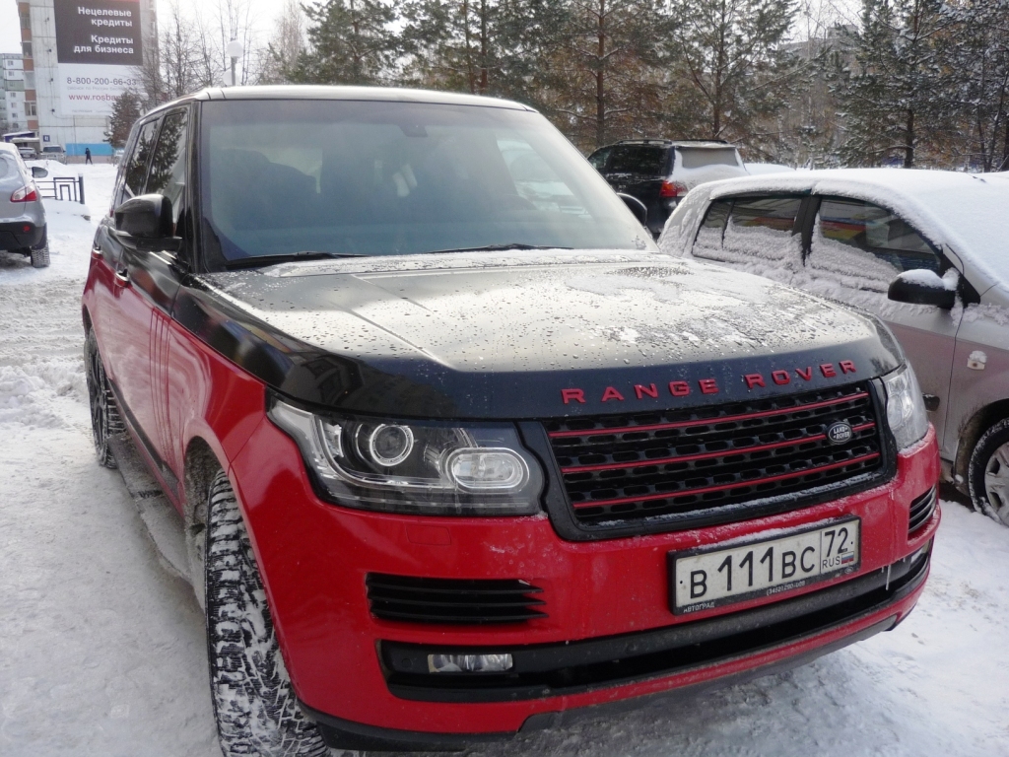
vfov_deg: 42.9
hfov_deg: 55.4
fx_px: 962
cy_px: 378
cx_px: 504
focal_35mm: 33
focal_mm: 5.5
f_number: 2.8
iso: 100
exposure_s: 1/400
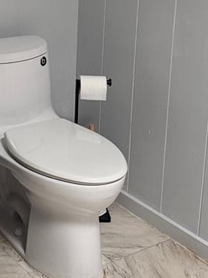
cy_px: 32
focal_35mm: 78
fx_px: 625
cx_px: -31
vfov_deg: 24.4
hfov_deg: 18.1
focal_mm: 6.76
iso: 320
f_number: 1.78
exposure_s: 1/60
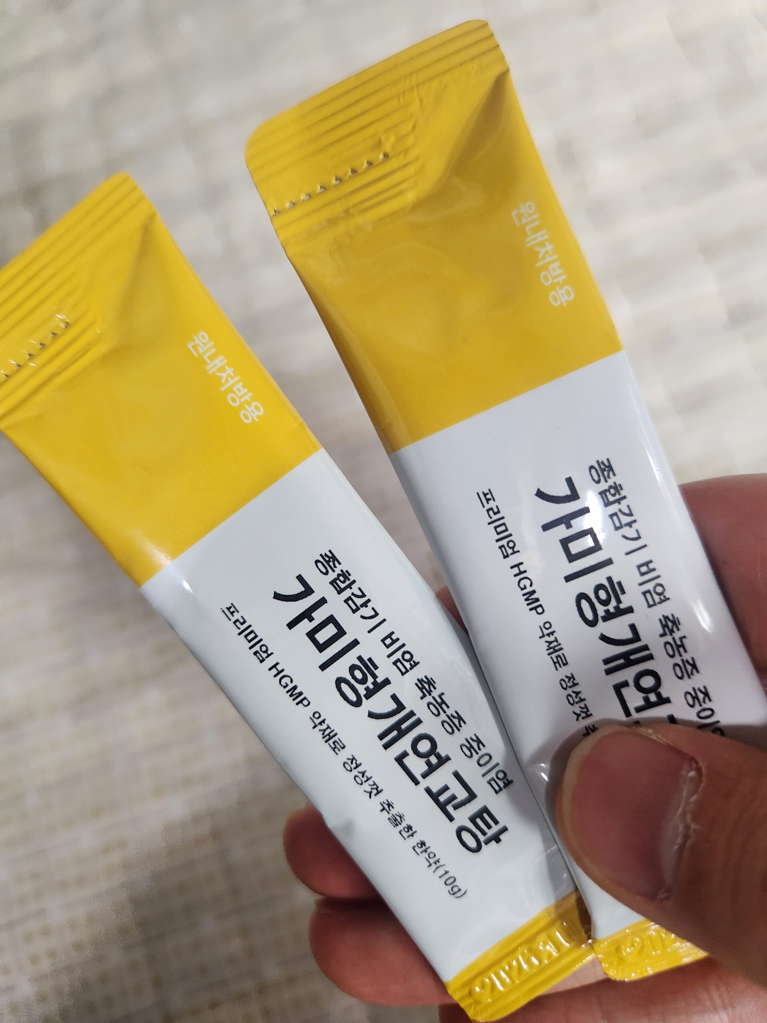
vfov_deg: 73.9
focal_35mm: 23
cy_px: 512
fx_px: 679
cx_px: 384
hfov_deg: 58.9
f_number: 1.8
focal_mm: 5.4
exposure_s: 1/120
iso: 400
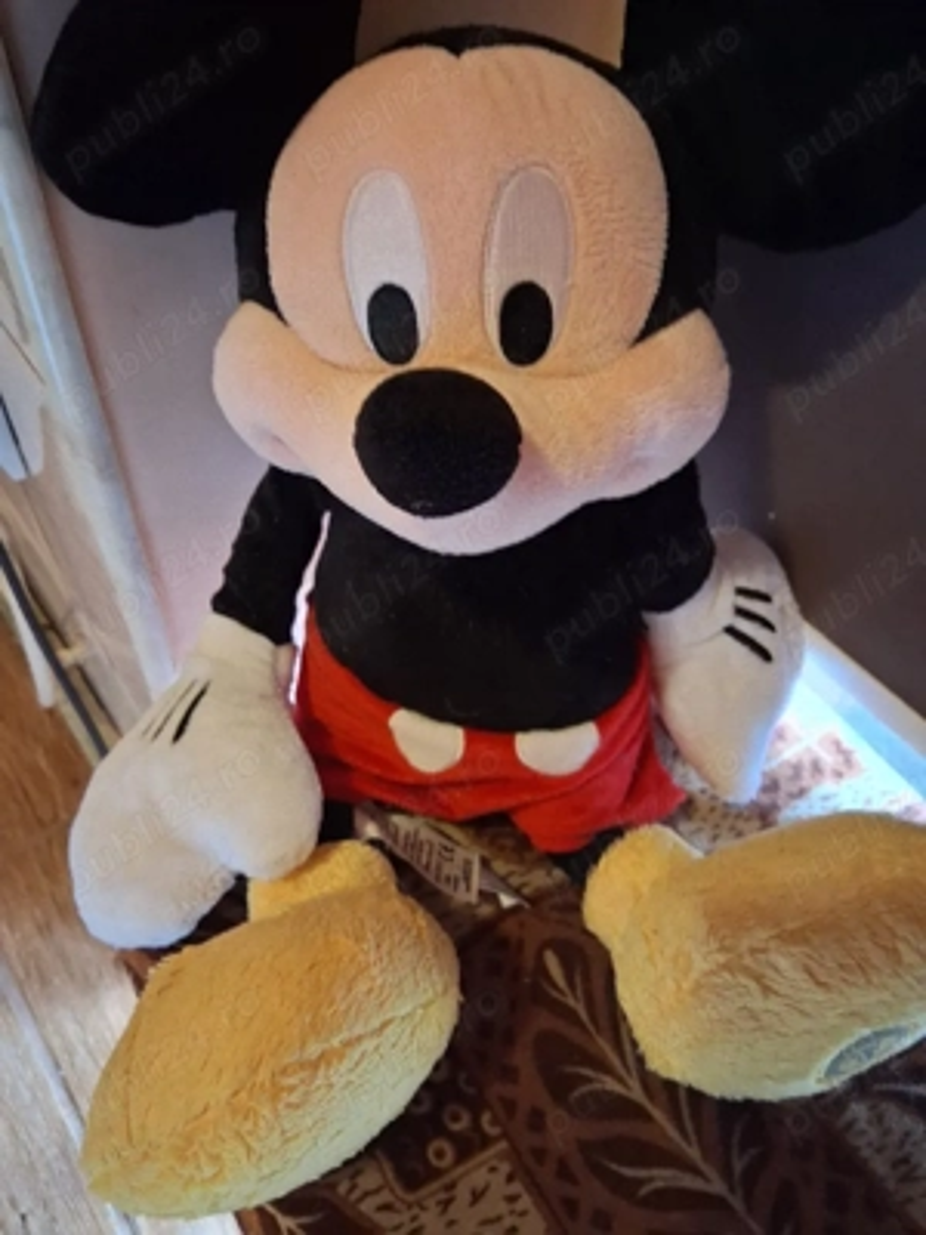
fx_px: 927
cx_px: 463
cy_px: 618
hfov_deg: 53.1
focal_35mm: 26
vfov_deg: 67.3
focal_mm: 3.98
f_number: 1.8
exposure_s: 1/25
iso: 640
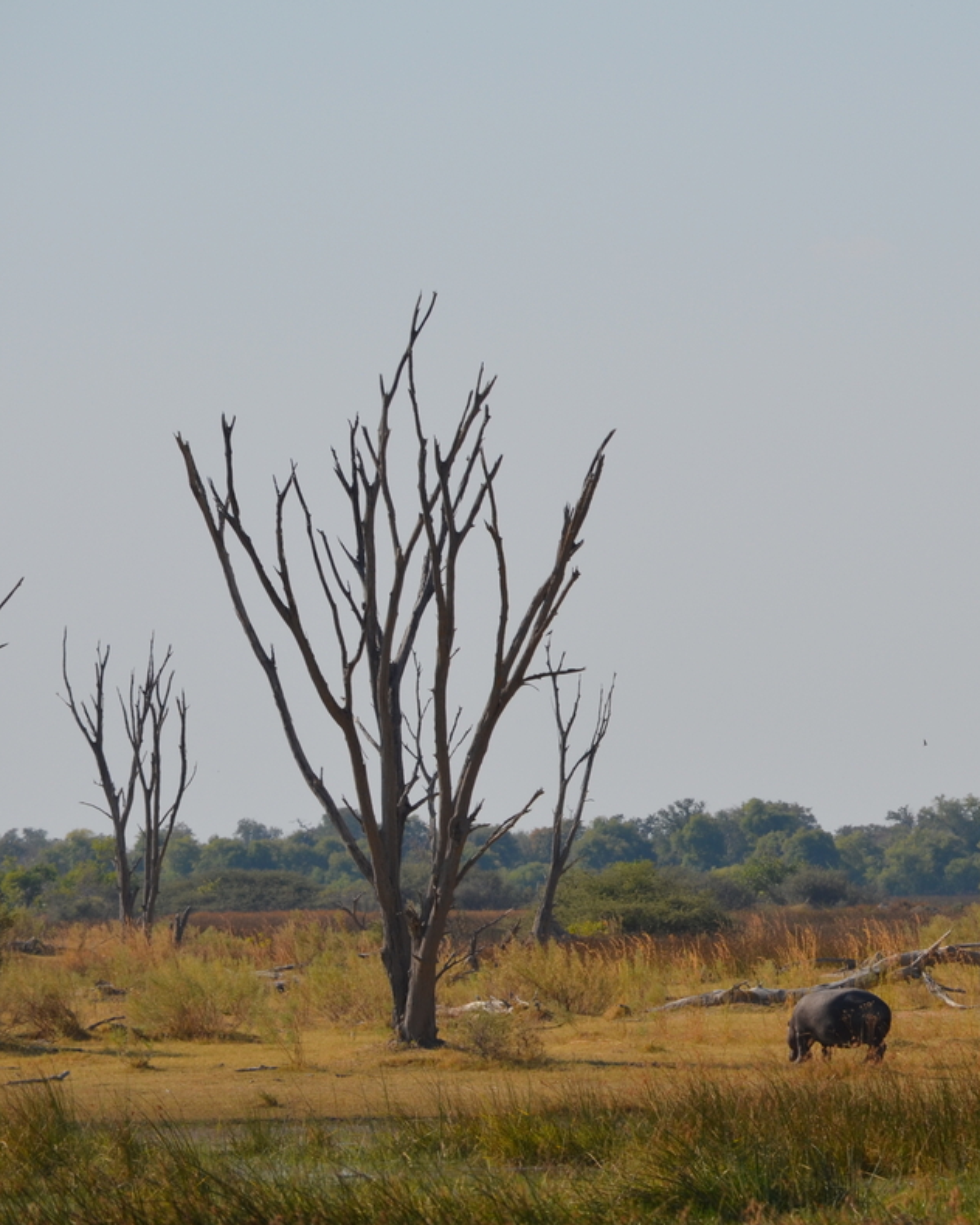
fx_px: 16089
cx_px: 978
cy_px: 608
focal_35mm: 444
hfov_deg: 3.5
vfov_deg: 4.4
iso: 200
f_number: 7.1
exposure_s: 1/800
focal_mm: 195
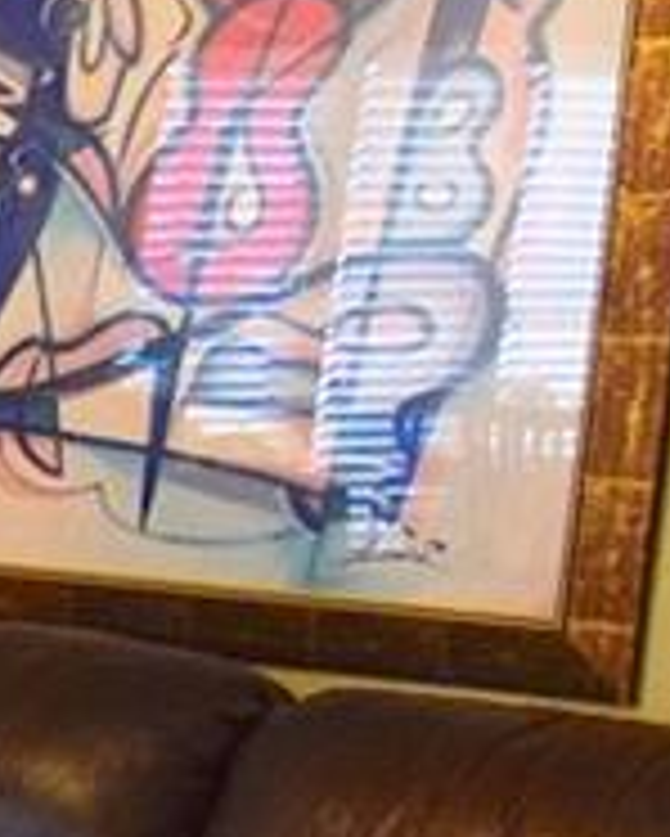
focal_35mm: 133
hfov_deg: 8.1
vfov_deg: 14.3
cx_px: -1848
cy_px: 819
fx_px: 3295
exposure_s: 1/60
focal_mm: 11
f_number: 4.5
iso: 1600
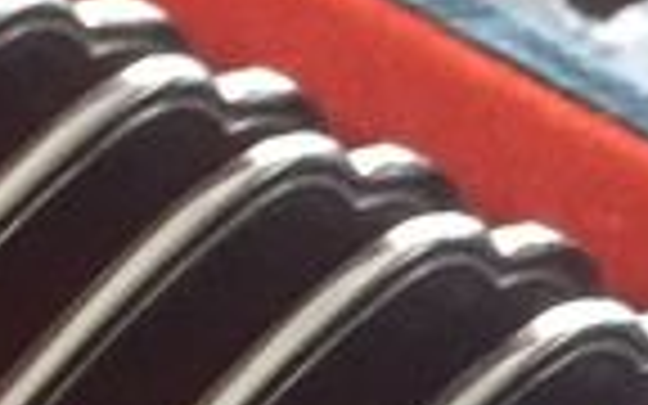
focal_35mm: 214
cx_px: -400
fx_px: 3779
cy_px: 1512
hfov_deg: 9.5
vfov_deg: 5.5
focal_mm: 4.15
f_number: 2.2
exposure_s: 1/17
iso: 320
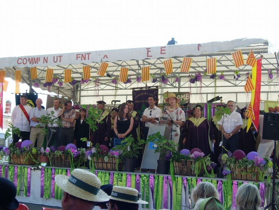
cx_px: 140
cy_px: 105
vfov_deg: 24.0
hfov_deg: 31.7
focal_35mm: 61
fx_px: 492
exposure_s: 1/235
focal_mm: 12.7
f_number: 3.5
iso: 64
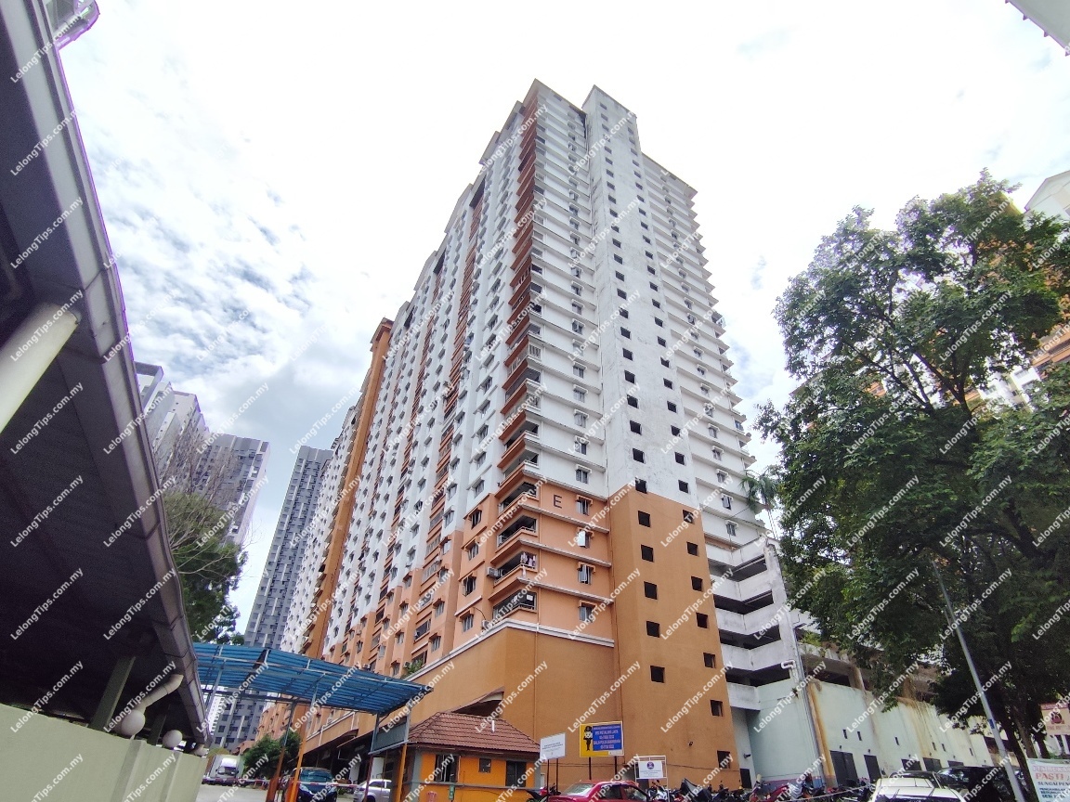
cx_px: 535
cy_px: 401
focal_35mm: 16
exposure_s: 1/2492
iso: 50
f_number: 2.2
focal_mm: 1.65
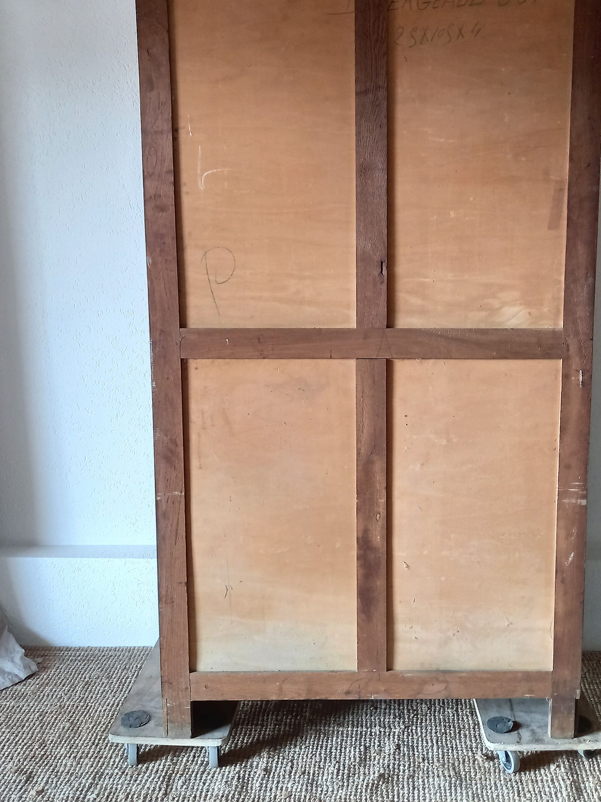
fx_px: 857
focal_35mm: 37
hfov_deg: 38.5
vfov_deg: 49.8
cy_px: 318
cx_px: 361
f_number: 2
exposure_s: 1/50
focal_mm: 4.6
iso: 200
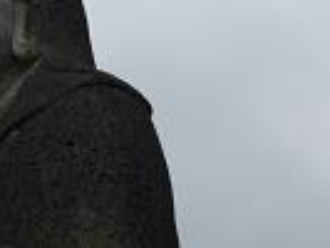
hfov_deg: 20.3
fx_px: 897
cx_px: 7
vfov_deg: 15.7
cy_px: 74
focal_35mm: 94
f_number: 2.8
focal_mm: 6.3
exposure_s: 1/400
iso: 50
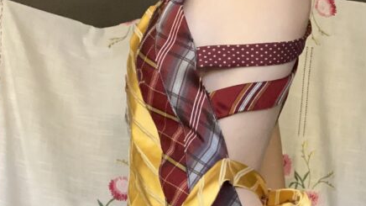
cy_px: 288
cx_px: 191
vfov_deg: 18.3
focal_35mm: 60
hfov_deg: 34.9
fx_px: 582
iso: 640
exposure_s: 1/20
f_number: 2.2
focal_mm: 2.71
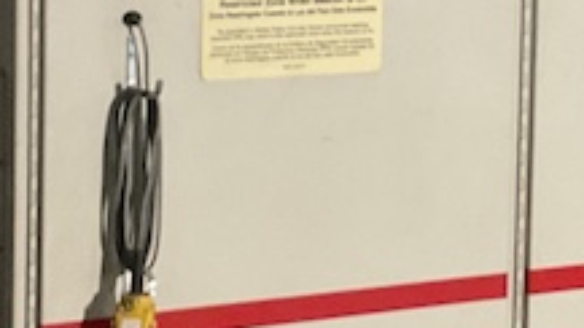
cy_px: -51
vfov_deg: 8.1
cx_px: 487
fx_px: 2307
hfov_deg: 14.3
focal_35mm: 149
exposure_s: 1/30
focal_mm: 3
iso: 400
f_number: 1.8
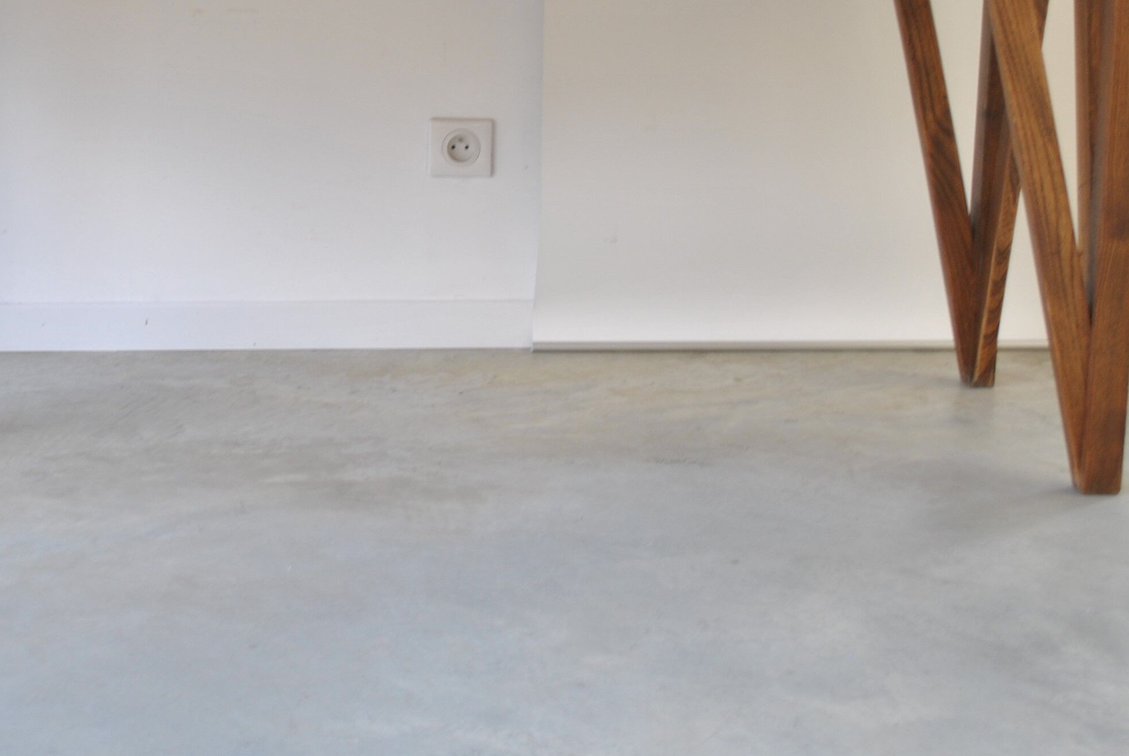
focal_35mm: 63
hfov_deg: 31.4
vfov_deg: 21.3
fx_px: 1978
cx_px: 321
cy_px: 119
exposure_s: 1/25
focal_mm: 22
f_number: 4
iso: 200
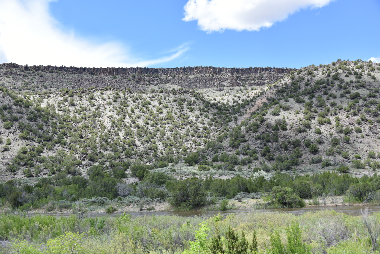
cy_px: 127
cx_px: 190
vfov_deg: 31.9
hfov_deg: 46.4
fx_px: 443
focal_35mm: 42
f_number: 7.1
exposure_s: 1/200
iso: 100
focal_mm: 42
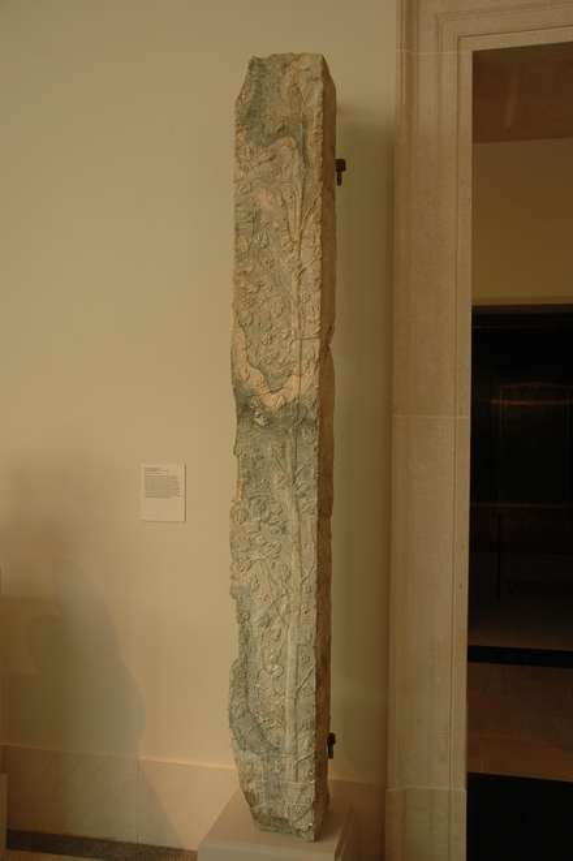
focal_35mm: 33
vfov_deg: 57.2
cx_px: 286
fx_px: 789
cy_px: 430
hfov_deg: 39.9
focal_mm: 22
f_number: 4
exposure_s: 1/60
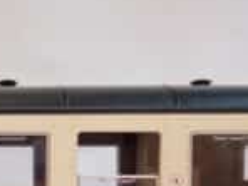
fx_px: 580
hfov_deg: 22.5
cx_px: -35
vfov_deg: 17.7
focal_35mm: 81
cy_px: 195
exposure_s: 1/100
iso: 250
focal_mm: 6.7
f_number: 1.8
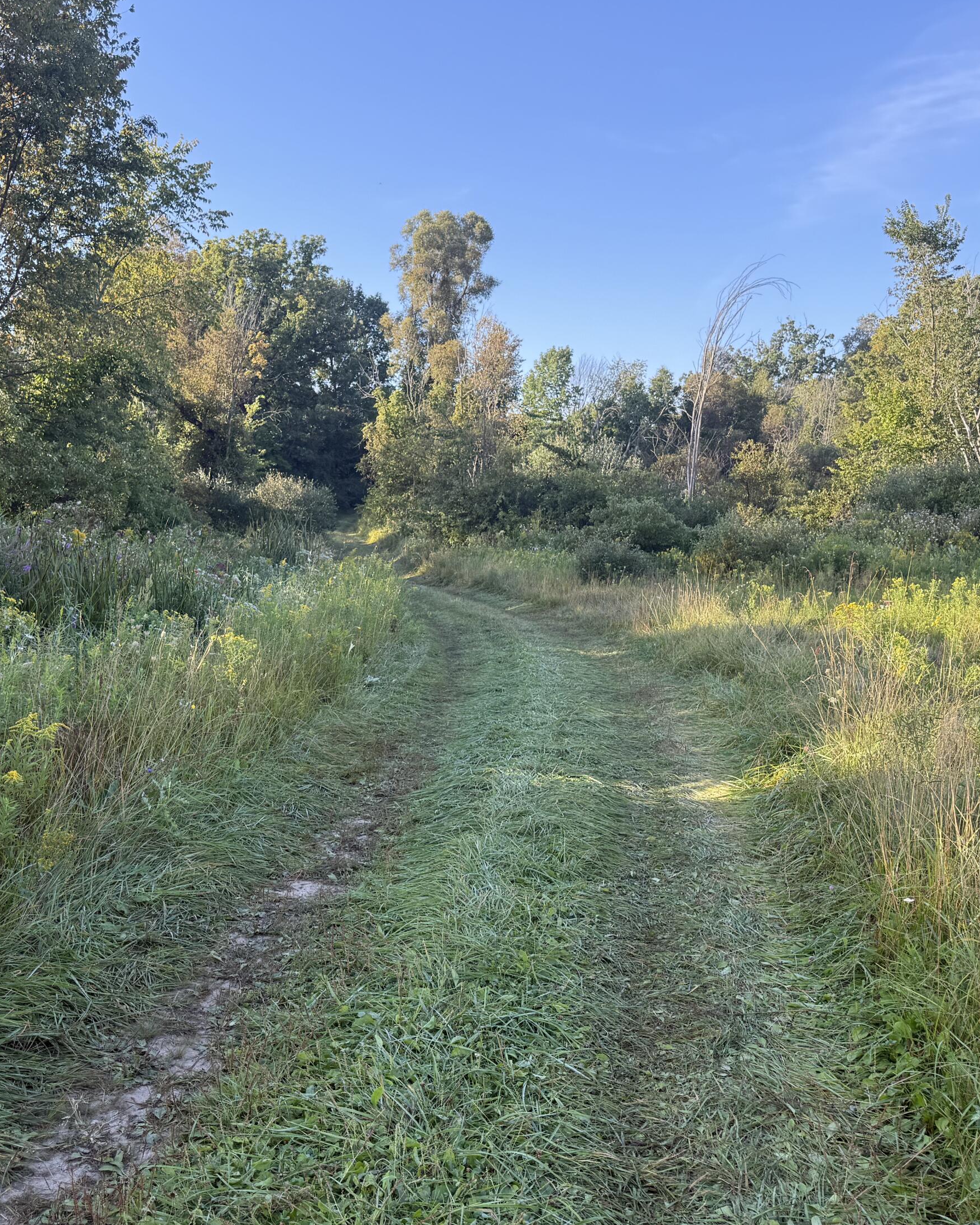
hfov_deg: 45.6
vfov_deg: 55.7
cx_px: 405
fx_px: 1160
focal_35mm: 32
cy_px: 613
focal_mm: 6.76
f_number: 1.78
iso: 80
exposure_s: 1/772
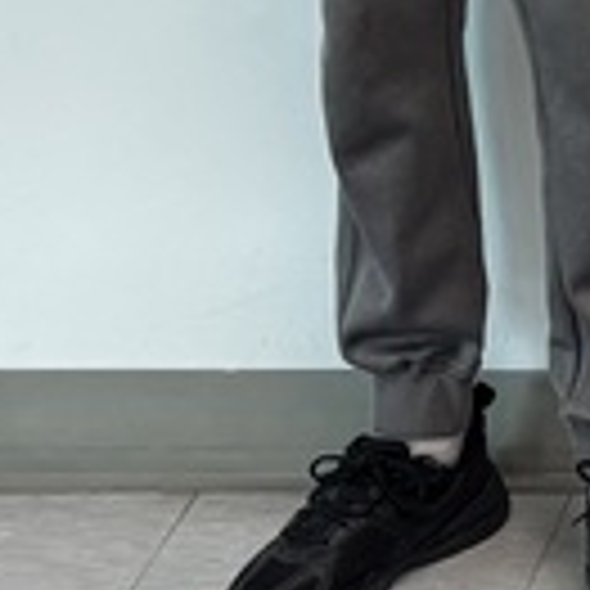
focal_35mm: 180
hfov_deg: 8.7
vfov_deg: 9.3
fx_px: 3471
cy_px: -437
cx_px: 1482
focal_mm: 5.96
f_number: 1.6
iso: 125
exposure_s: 1/120
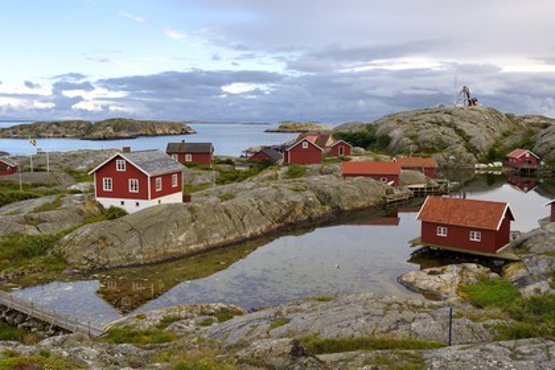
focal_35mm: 32
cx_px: 278
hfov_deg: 58.7
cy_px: 185
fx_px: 493
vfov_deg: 41.1
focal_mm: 32
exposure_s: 1/160
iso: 200
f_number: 6.3
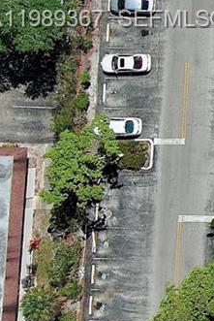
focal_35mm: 140
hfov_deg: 7.7
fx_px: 1247
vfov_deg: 14.5
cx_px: 758
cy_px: 20
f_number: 2.8
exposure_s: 1/2179
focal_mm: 10.57
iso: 100
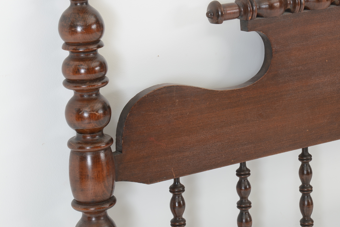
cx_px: 220
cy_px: 78
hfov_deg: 16.4
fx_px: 1180
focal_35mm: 125
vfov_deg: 11.0
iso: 125
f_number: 10
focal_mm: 62
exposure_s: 1/125
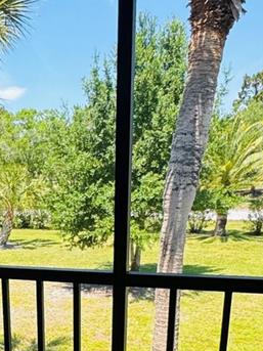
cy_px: 319
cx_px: -6
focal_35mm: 49
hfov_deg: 27.7
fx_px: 497
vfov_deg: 36.4
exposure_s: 1/501
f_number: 2.2
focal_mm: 2.22
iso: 40
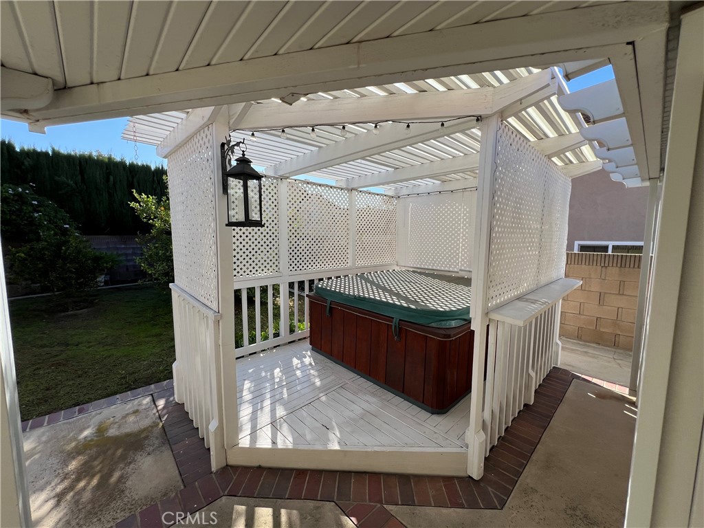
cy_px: 264
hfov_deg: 106.2
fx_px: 264
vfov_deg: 89.9
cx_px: 352
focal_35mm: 13
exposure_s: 1/786
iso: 32
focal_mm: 1.57
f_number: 1.8
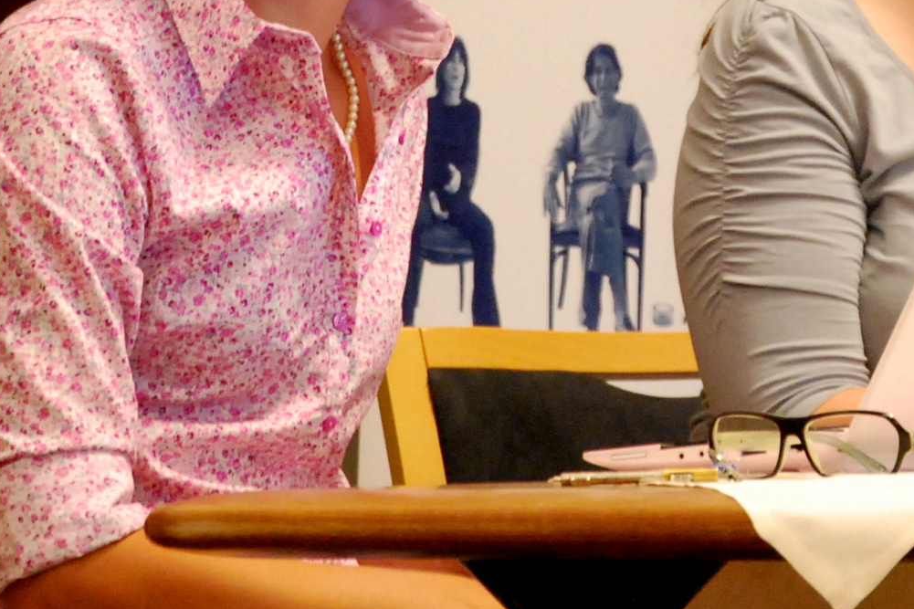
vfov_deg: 3.9
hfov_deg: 5.9
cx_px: 754
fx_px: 8833
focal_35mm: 348
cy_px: -131
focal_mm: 80
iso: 1600
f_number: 5.6
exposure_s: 1/15
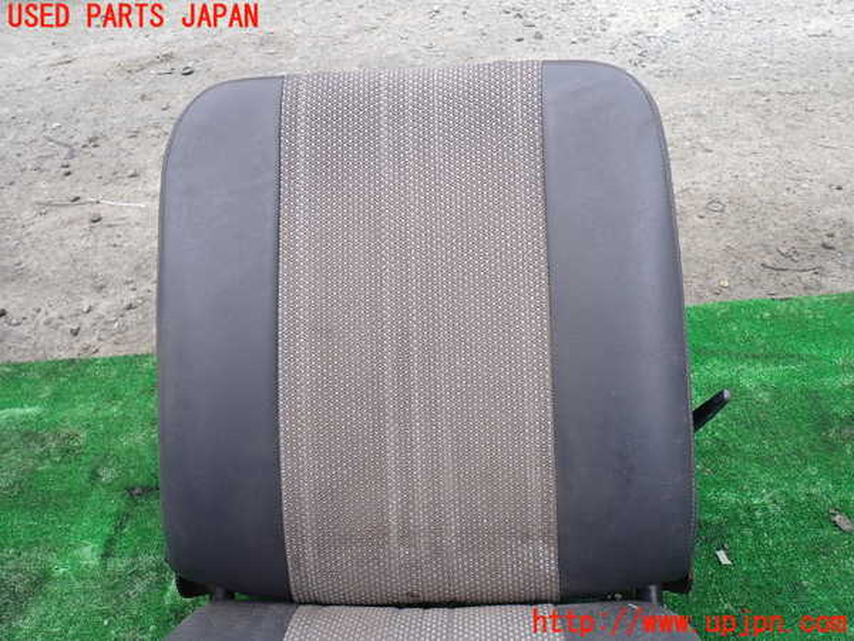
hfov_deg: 69.4
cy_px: 320
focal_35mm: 25
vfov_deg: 54.9
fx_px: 617
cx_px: 427
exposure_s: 1/400
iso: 100
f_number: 2.8
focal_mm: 4.5
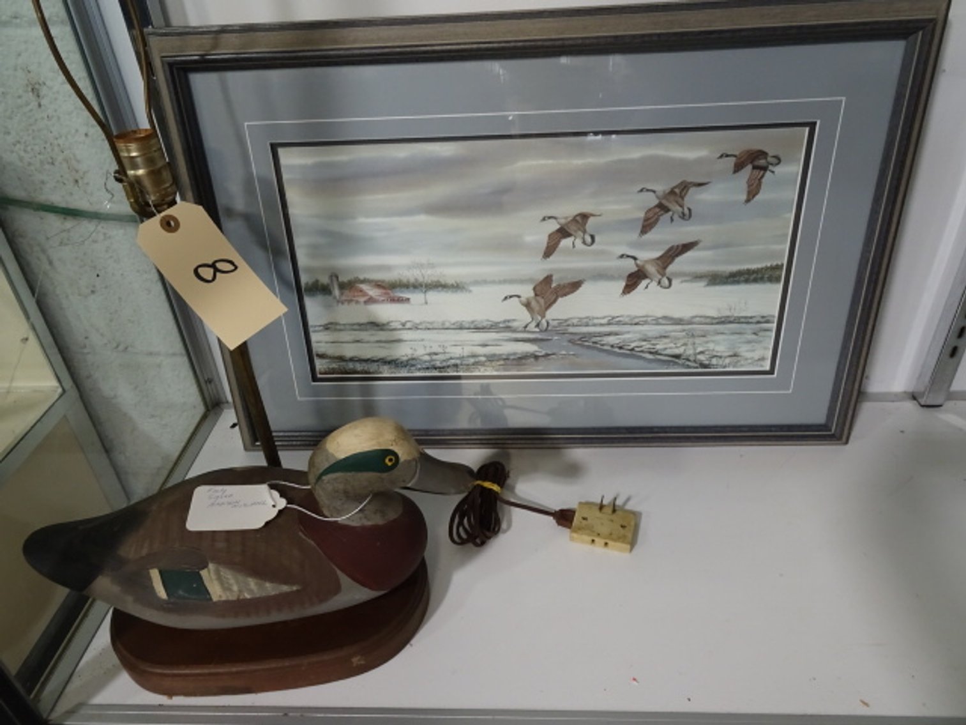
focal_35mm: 24
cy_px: 362
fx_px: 670
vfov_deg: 56.8
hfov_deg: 71.6
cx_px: 483
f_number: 3.5
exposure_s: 1/30
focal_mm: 4.1
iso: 500
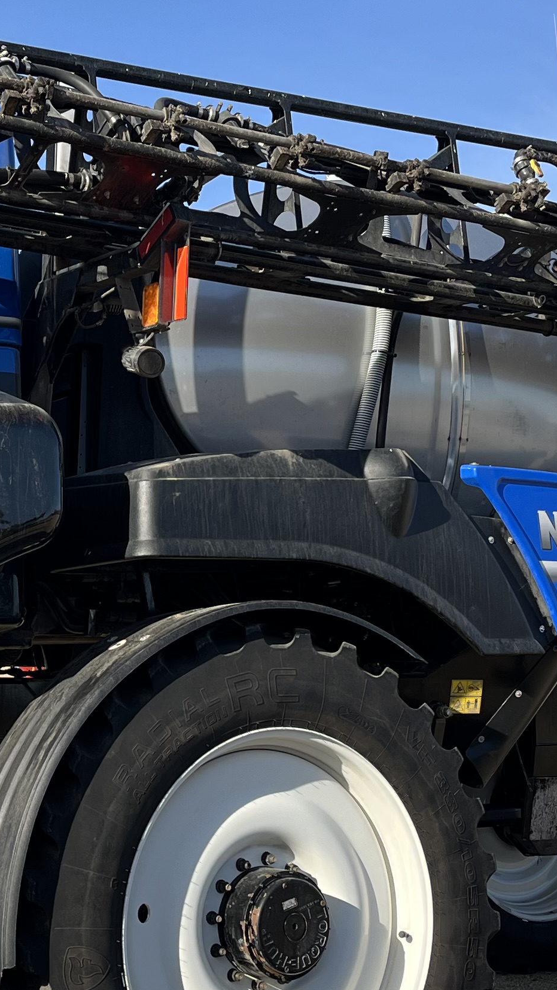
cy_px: 540
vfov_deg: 30.6
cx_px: 103
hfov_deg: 17.3
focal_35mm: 69
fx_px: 1812
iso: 50
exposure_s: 1/1923
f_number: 1.6
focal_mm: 5.1
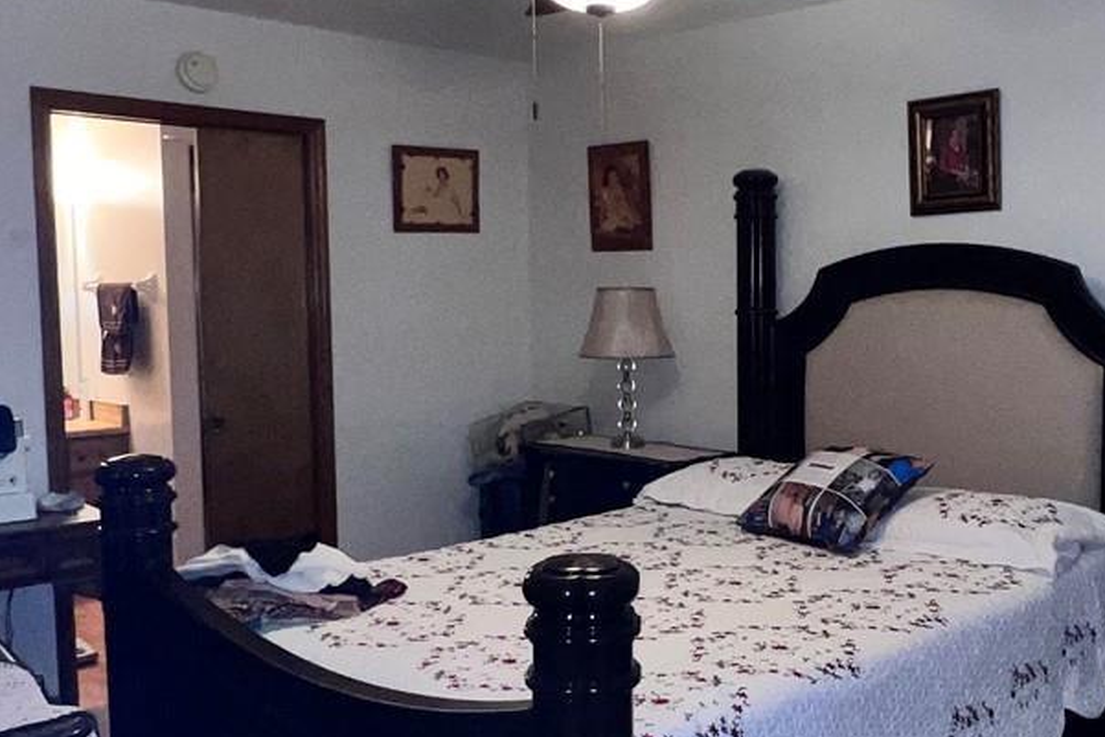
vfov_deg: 36.9
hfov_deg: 52.1
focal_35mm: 36
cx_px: 734
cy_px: 380
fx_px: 1105
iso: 100
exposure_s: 1/60
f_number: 1.8
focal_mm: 1.57
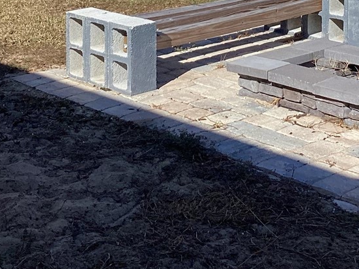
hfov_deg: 21.7
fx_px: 933
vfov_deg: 15.7
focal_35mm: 90
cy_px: -74
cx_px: 220
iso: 25
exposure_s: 1/2203
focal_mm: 3.3
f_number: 2.4
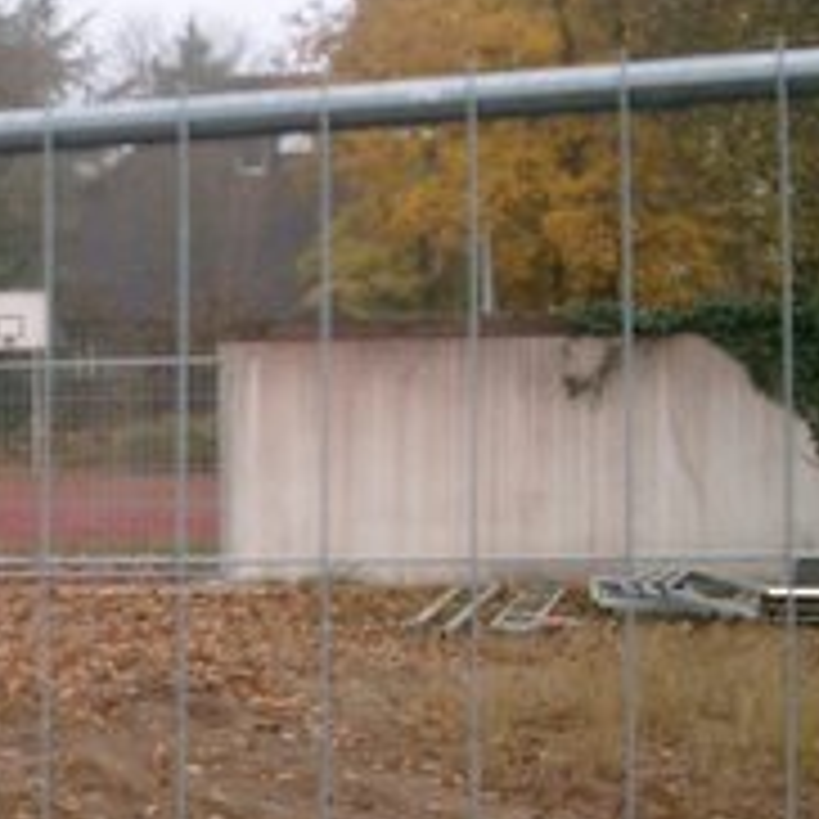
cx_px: -45
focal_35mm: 108
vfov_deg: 16.1
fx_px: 2891
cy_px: 486
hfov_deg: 15.7
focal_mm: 7.6
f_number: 2.6
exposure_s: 1/500
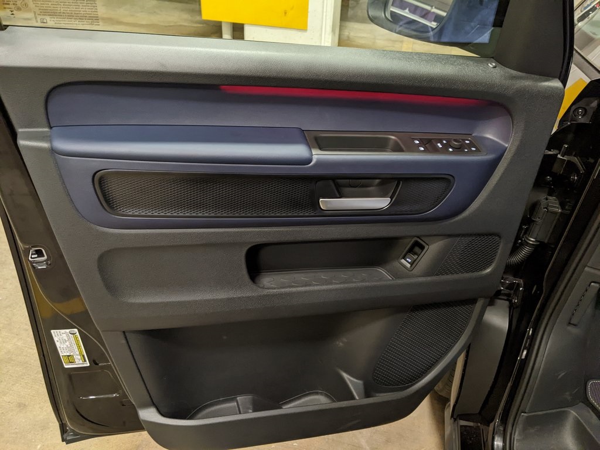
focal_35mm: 27
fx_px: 468
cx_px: 300
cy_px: 225
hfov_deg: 65.3
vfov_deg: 51.4
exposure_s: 1/20
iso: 567
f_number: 1.8
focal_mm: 4.44
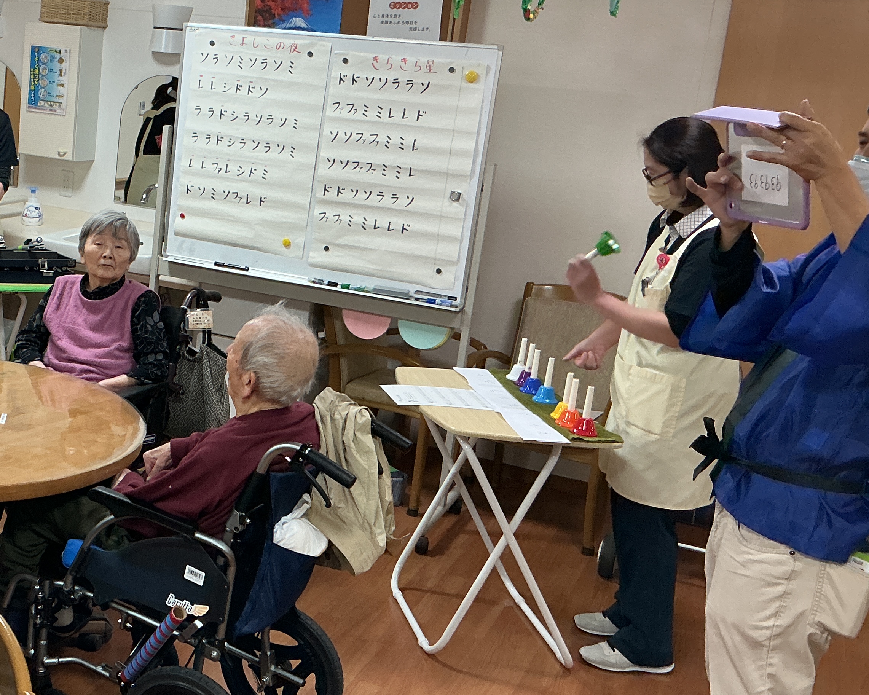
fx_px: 1286
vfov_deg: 30.2
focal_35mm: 50
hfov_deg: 35.7
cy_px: 337
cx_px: 134
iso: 125
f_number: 1.8
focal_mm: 3
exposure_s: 1/60
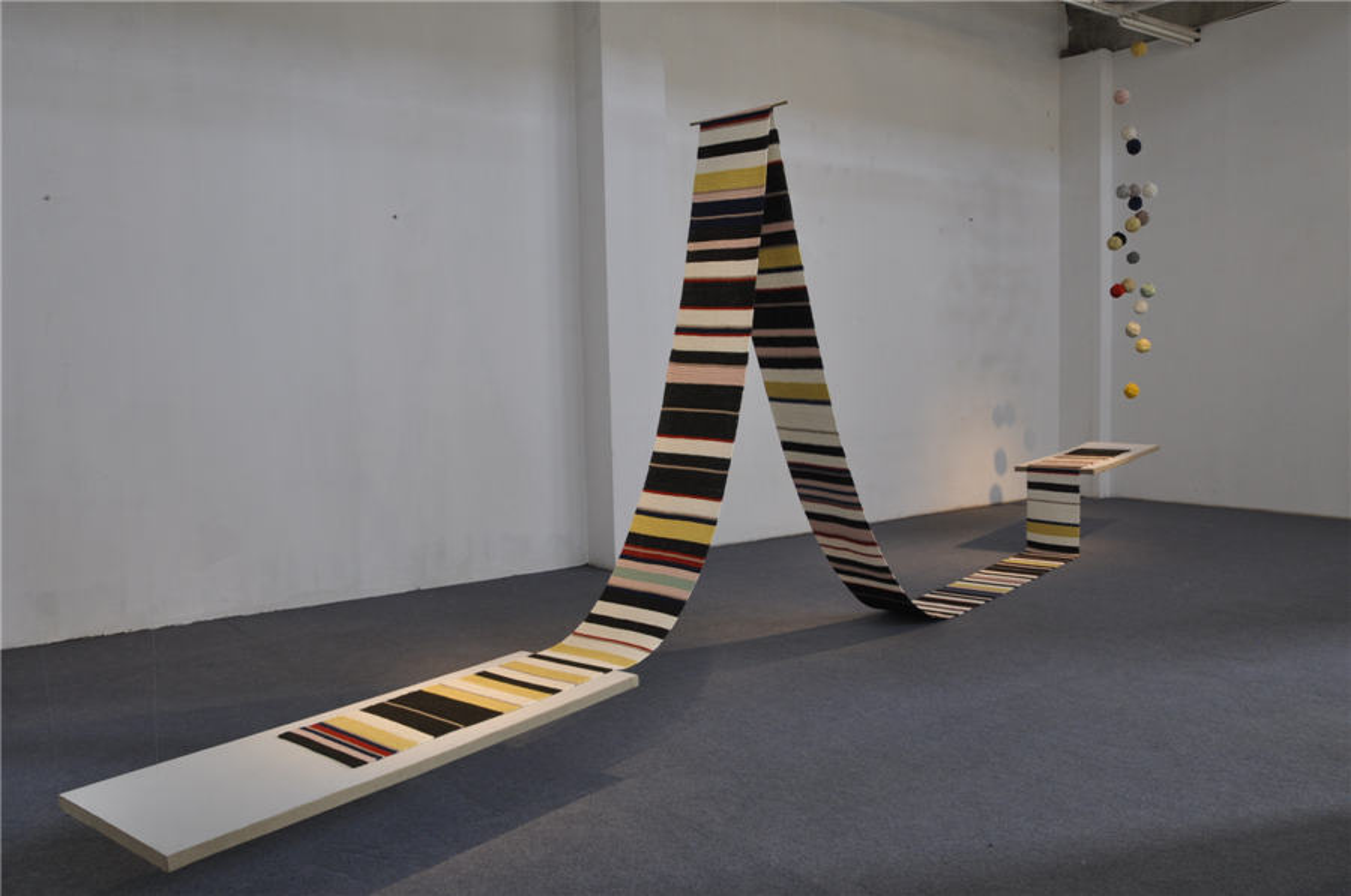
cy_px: 448
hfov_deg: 62.0
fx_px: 1124
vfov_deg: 43.5
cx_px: 676
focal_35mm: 30
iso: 500
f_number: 8
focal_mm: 20
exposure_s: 1/13
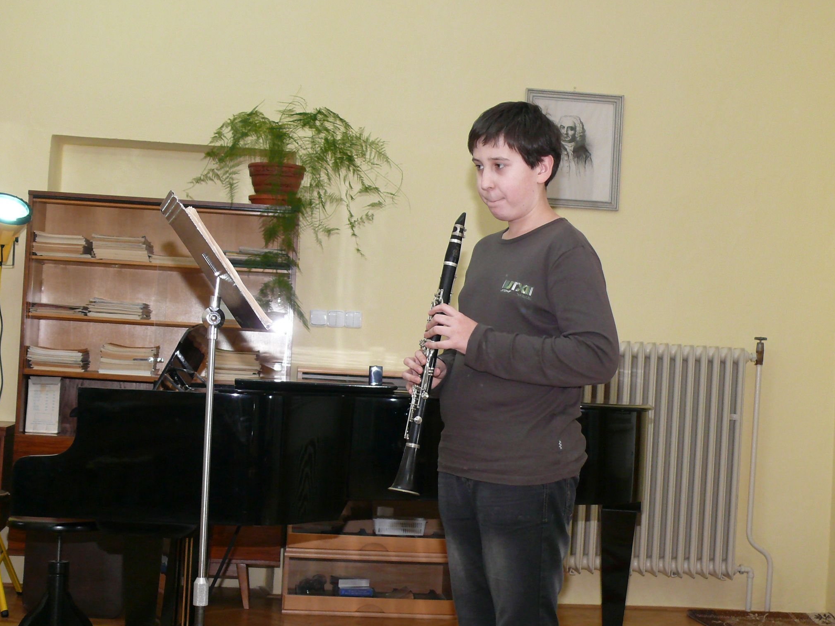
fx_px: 1495
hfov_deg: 31.2
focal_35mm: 62
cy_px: 310
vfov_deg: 23.6
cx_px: 417
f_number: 3.2
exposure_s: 1/30
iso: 200
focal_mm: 10.2
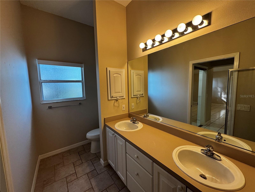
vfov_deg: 85.7
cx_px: 128
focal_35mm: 14
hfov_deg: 102.1
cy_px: 96
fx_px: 103
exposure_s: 1/120
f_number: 2.2
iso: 200
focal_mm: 2.22
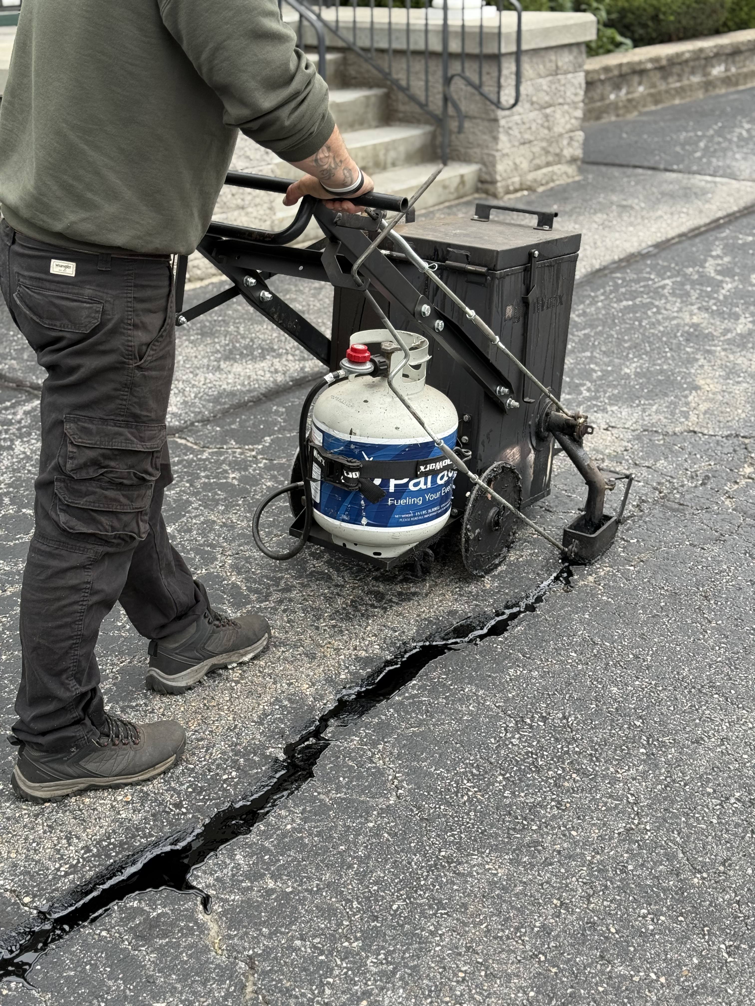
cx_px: 378
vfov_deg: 39.7
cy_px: 503
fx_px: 1396
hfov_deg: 30.3
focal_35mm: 48
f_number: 1.78
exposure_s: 1/475
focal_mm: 6.76
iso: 80
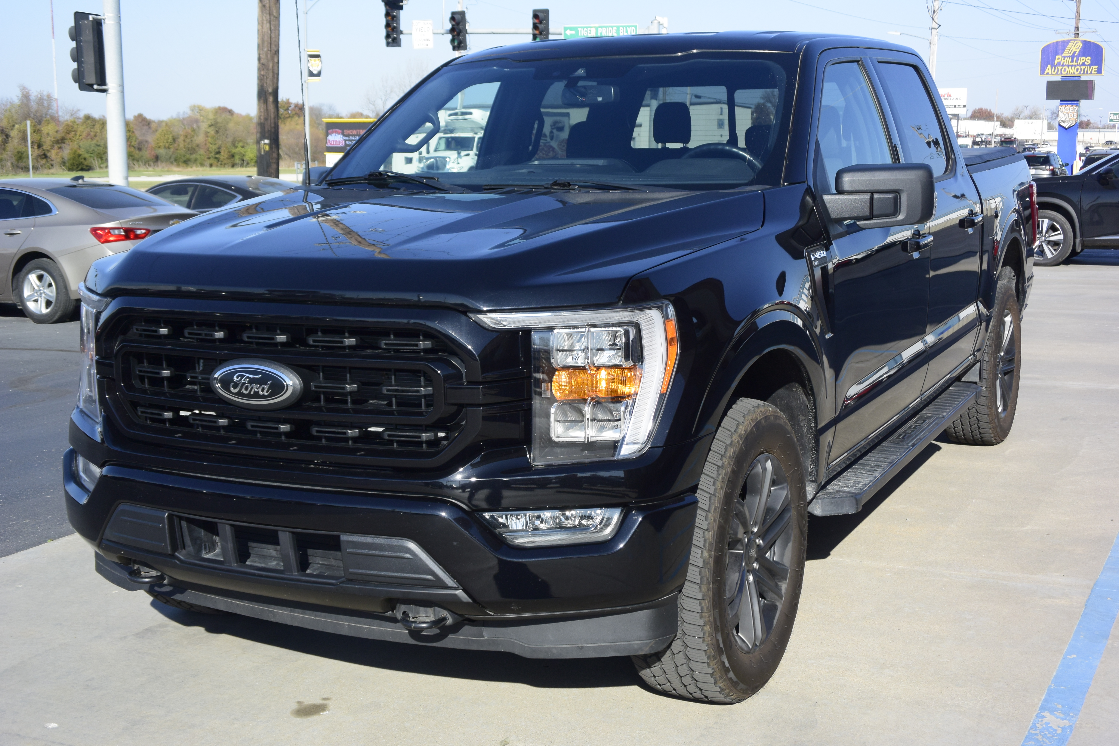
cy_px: 373
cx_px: 560
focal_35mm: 44
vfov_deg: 30.5
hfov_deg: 44.5
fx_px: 1368
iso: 160
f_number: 4.5
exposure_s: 1/640
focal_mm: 16.5
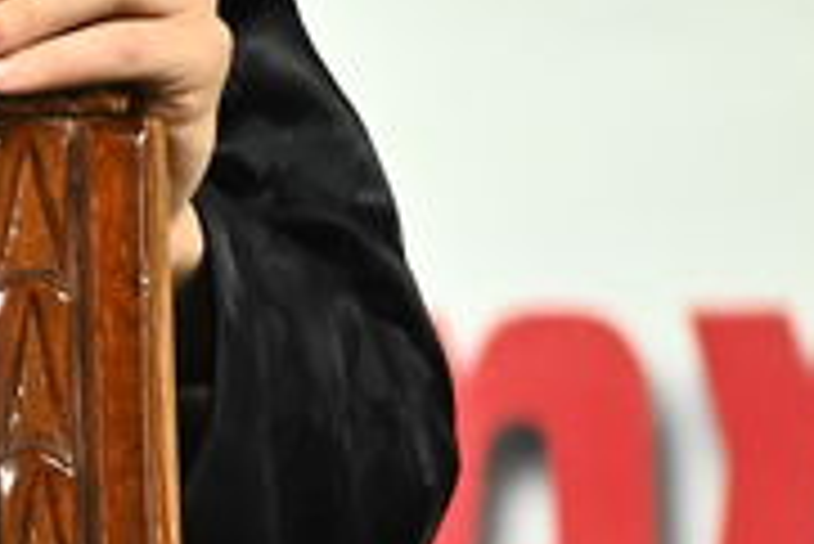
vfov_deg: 0.9
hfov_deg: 1.3
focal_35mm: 1545
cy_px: 710
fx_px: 34961
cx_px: -2244
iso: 3200
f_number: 5.6
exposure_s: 1/160
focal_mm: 200
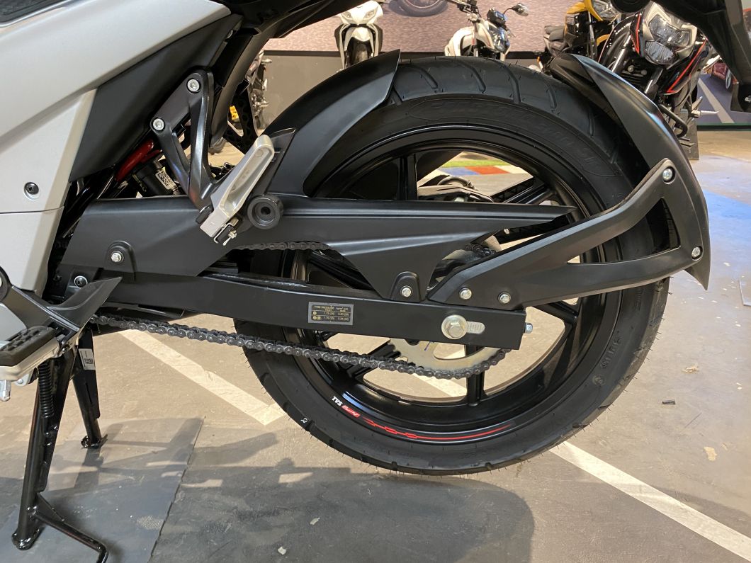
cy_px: 282
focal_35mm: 26
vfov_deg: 53.1
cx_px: 376
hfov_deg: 67.3
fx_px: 564
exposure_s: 1/50
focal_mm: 4.25
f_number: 1.8
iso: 320
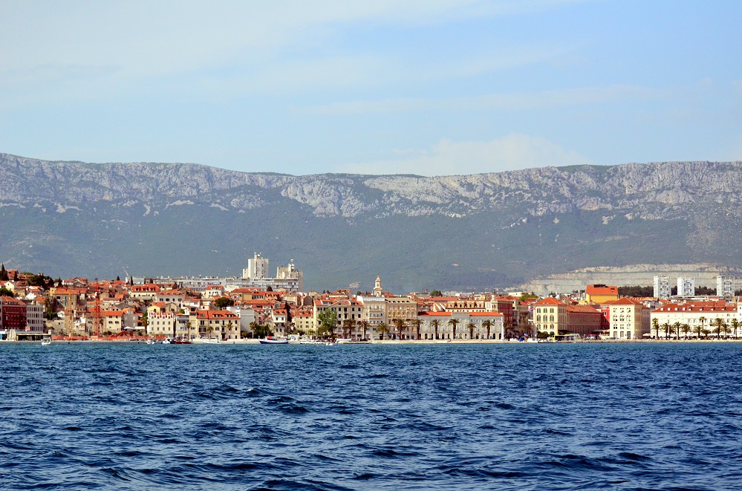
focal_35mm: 105
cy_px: 246
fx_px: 2159
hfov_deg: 19.5
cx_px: 371
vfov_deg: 13.0
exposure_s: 1/8000
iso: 1100
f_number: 4.5
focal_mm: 70
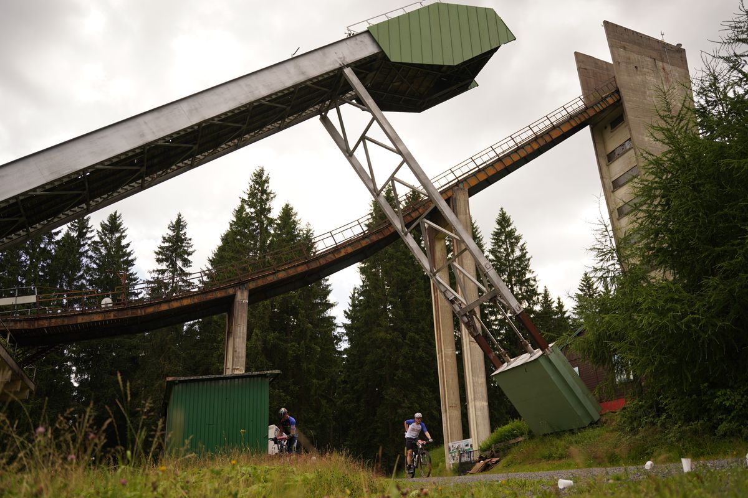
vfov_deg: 42.5
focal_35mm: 31
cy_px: 249
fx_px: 642
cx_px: 374
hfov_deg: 60.4
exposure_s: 1/1000
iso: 100
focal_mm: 30.9
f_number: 2.8
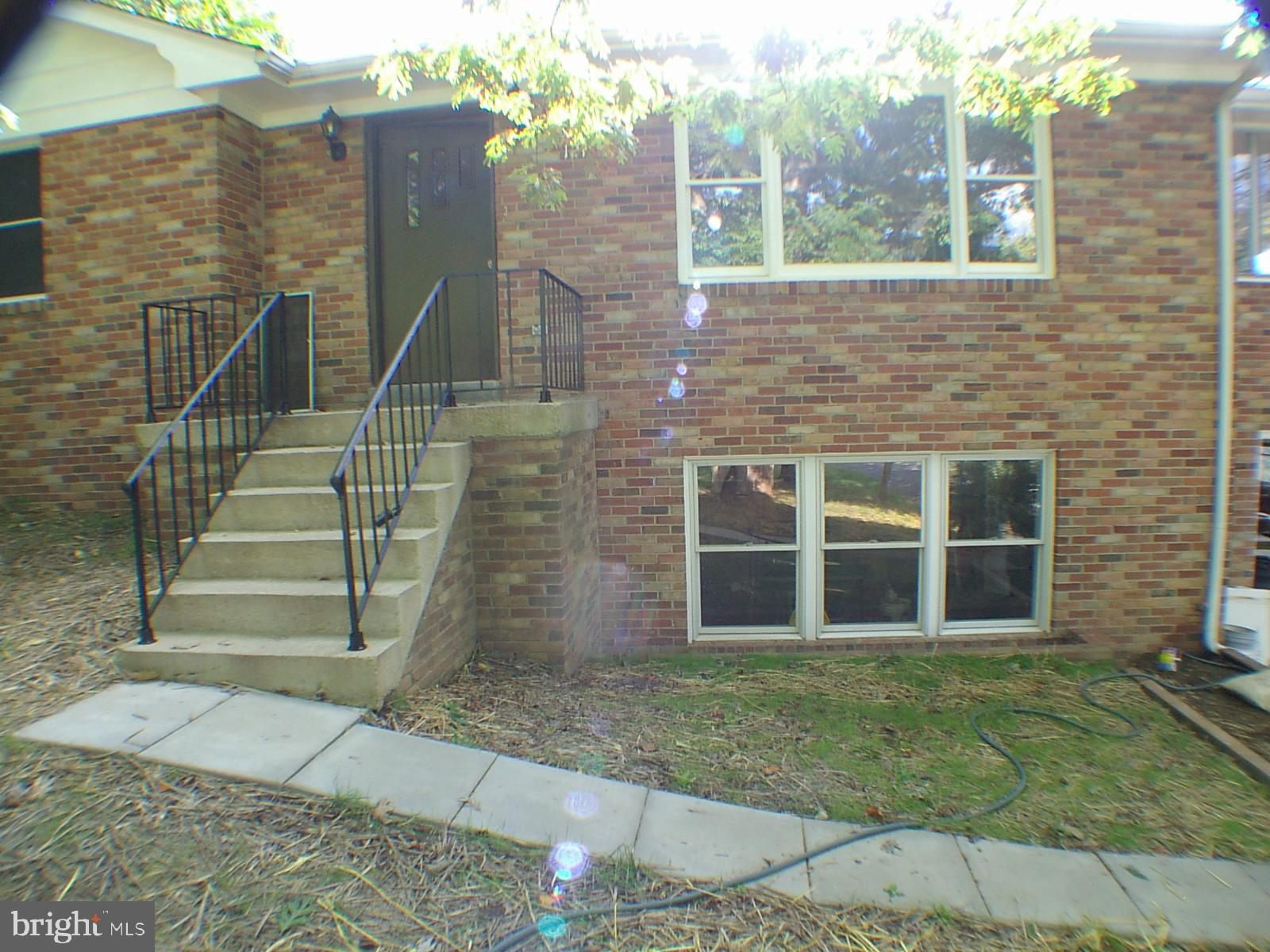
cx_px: 635
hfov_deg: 50.1
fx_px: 1357
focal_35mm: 37
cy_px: 476
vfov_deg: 38.7
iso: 100
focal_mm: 5.8
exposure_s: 1/35
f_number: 3.4
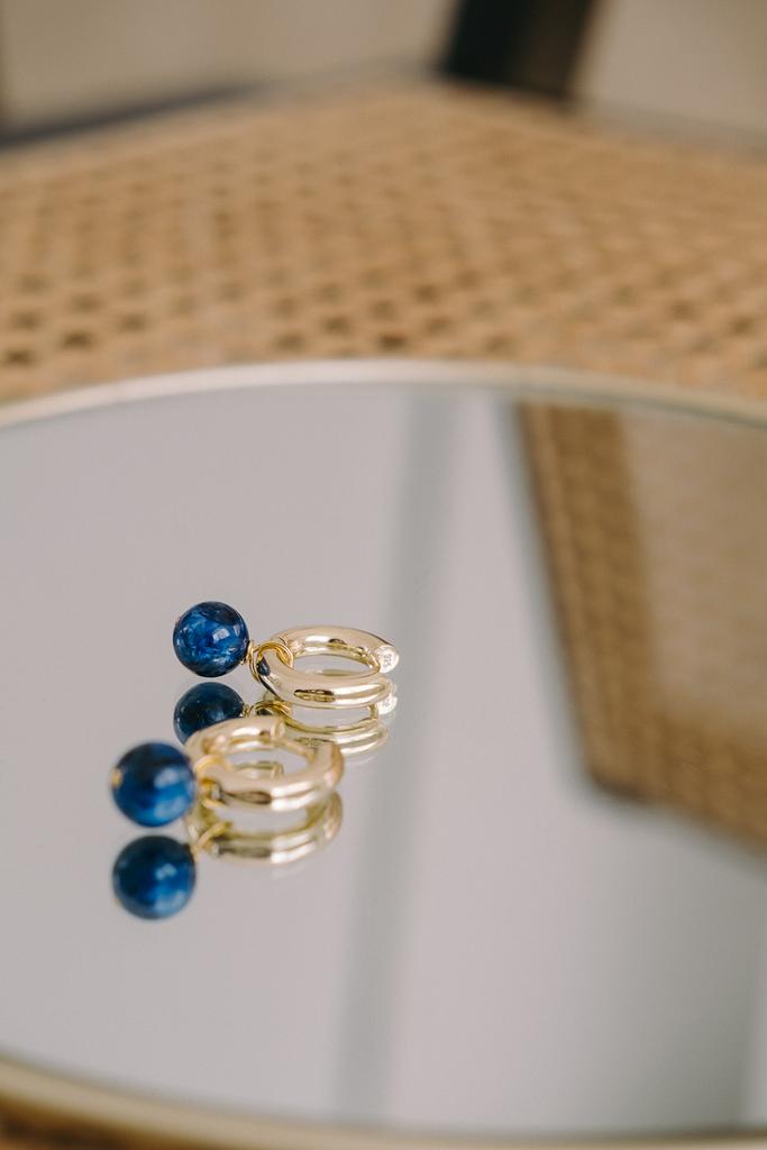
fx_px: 1693
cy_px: 575
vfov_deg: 37.5
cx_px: 384
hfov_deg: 25.5
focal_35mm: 53
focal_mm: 35
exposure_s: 1/250
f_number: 4.5
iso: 200
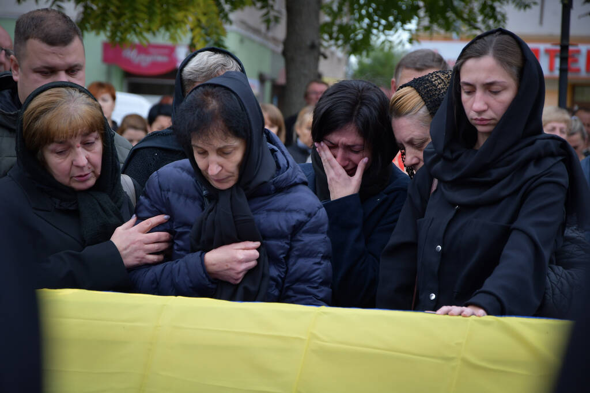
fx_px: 2573
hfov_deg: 13.1
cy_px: 196
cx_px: 295
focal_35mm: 157
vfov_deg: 8.7
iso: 500
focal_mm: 105
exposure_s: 1/500
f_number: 5.6
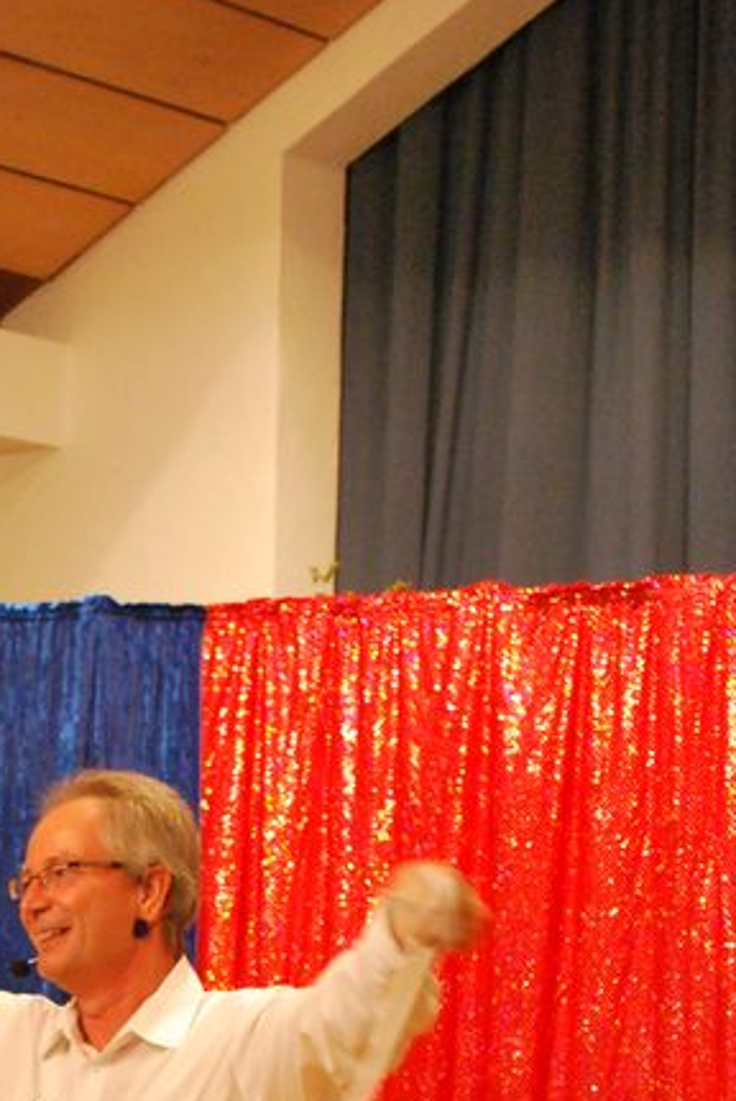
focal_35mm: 107
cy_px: 1155
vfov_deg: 18.5
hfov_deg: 12.5
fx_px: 3276
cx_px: -128
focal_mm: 24
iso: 1400
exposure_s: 1/30
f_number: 4.2
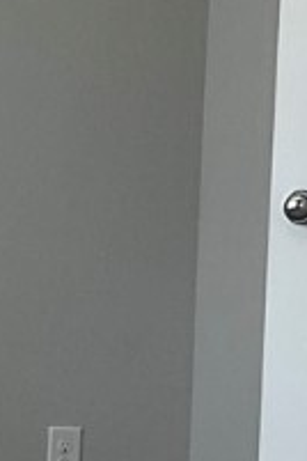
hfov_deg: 6.5
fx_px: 2648
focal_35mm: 207
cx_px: -236
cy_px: 241
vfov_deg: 9.9
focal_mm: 5.1
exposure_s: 1/120
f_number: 1.6
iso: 64
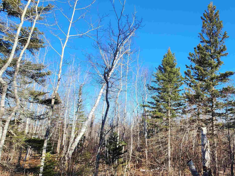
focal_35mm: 21
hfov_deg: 71.8
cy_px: 103
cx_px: 184
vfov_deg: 63.0
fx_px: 143
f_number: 2.2
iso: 50
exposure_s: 1/914
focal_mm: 2.2
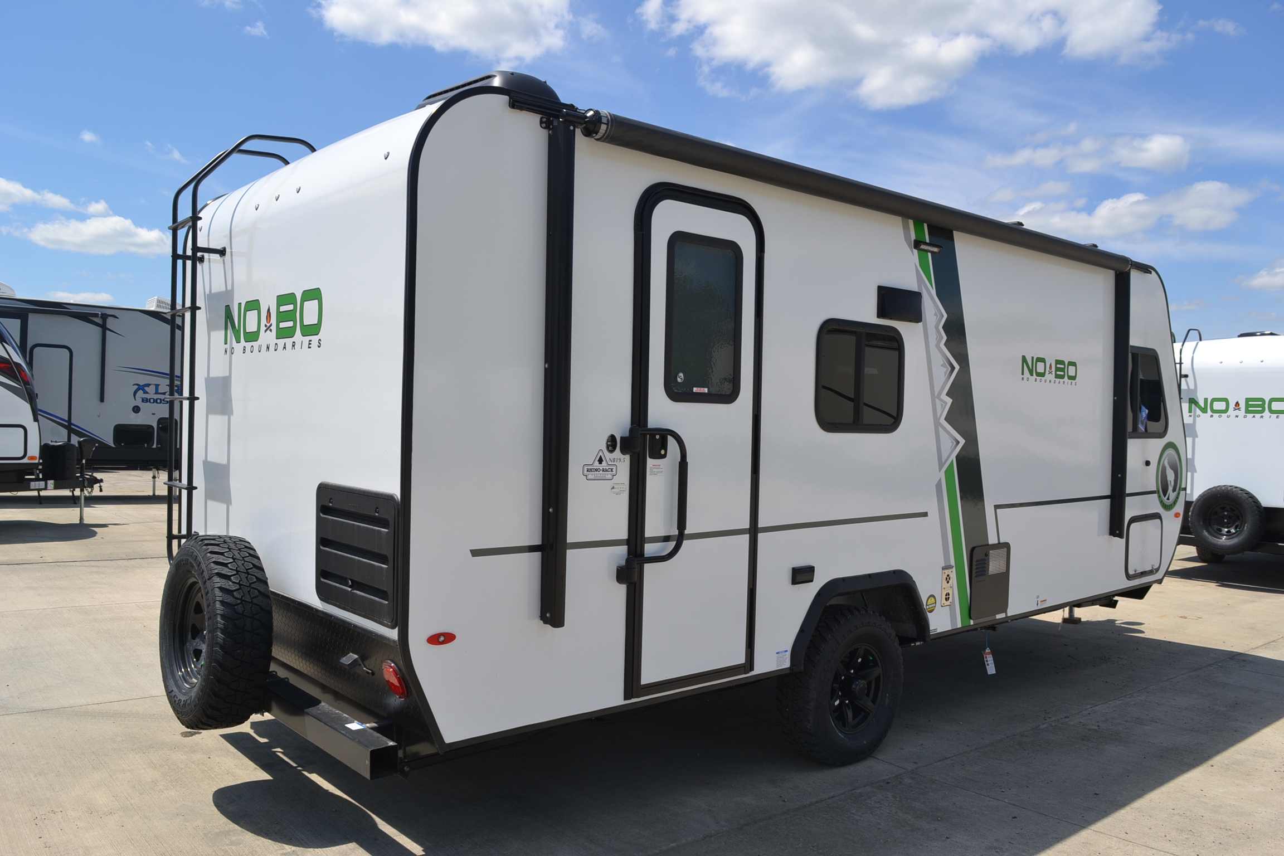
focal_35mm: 27
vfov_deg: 47.9
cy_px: 428
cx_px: 642
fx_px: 963
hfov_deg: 67.4
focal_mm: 18
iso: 100
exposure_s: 1/250
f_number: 8
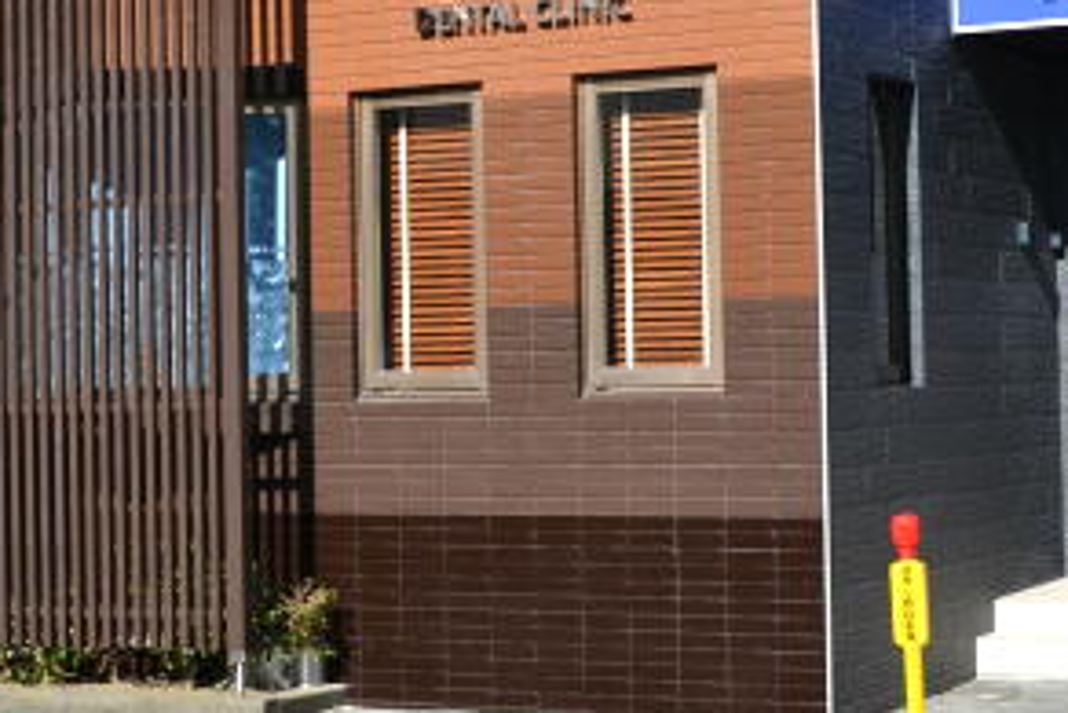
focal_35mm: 96
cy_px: 293
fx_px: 2849
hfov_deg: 21.1
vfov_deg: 14.3
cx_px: 278
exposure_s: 1/250
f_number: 8
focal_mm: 22
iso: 100
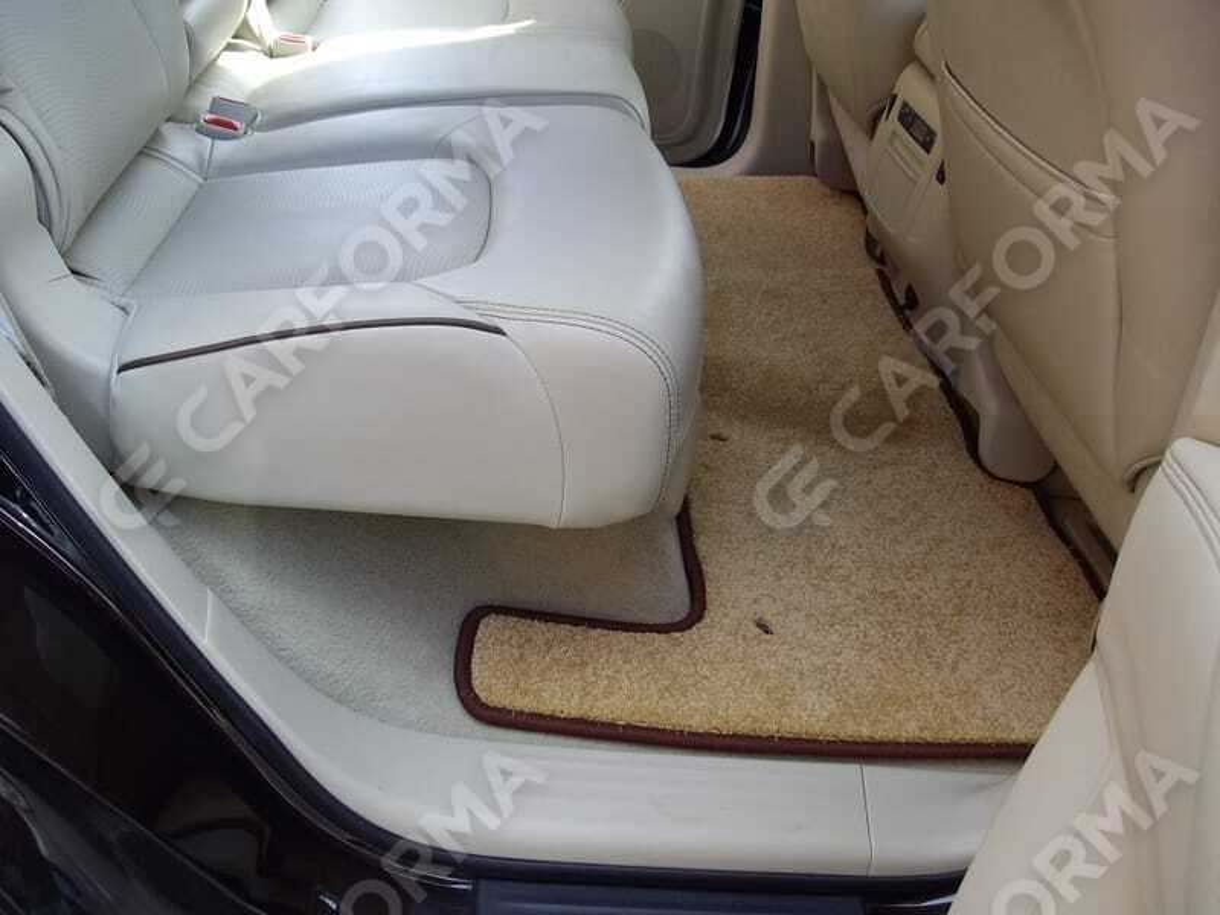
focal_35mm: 36
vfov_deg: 39.7
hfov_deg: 51.4
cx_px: 610
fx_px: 1269
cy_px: 458
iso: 80
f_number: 2.7
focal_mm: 6
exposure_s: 1/125
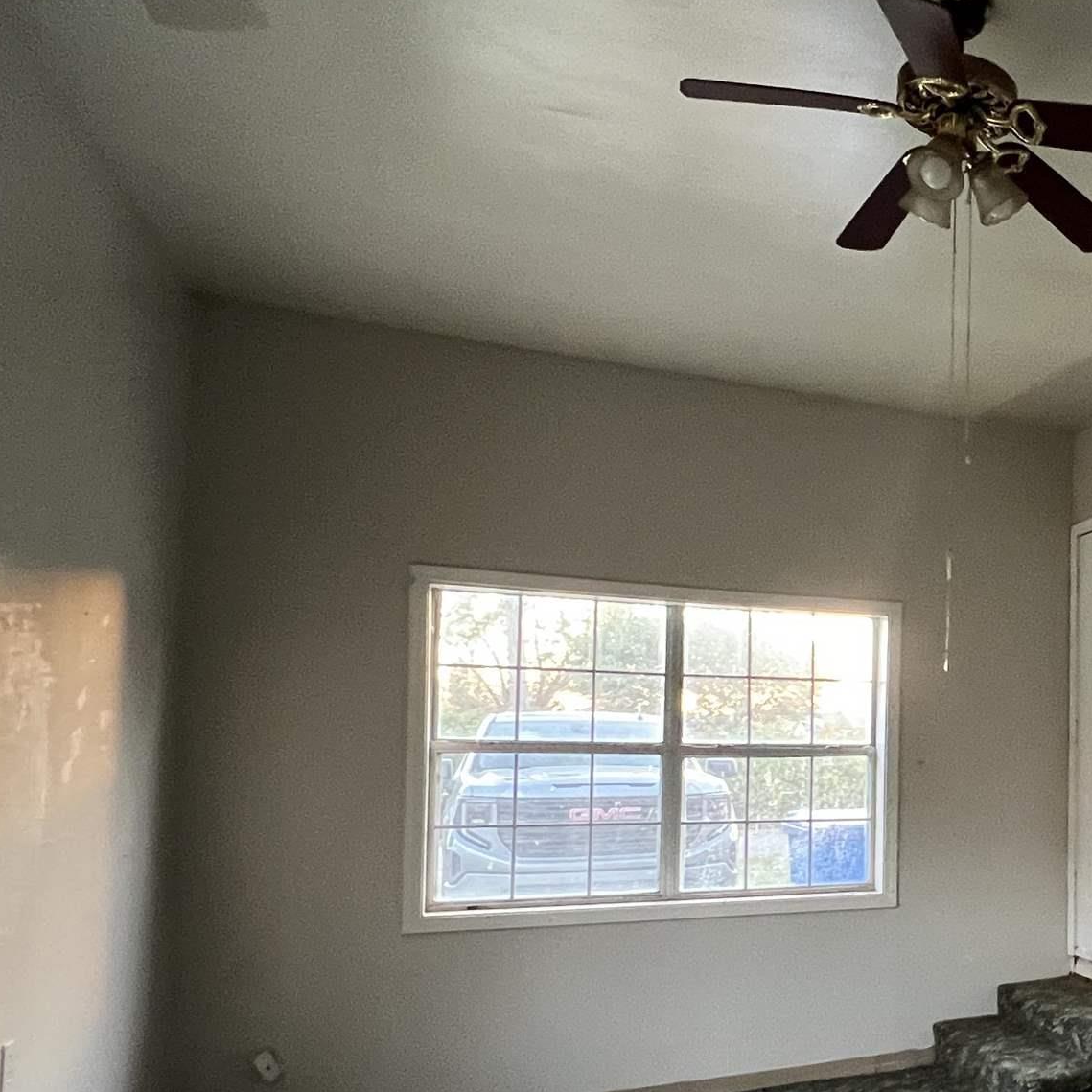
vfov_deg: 51.6
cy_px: 726
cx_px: 1202
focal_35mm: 31
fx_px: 1106
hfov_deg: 41.7
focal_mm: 1.57
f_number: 1.8
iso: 400
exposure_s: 1/60
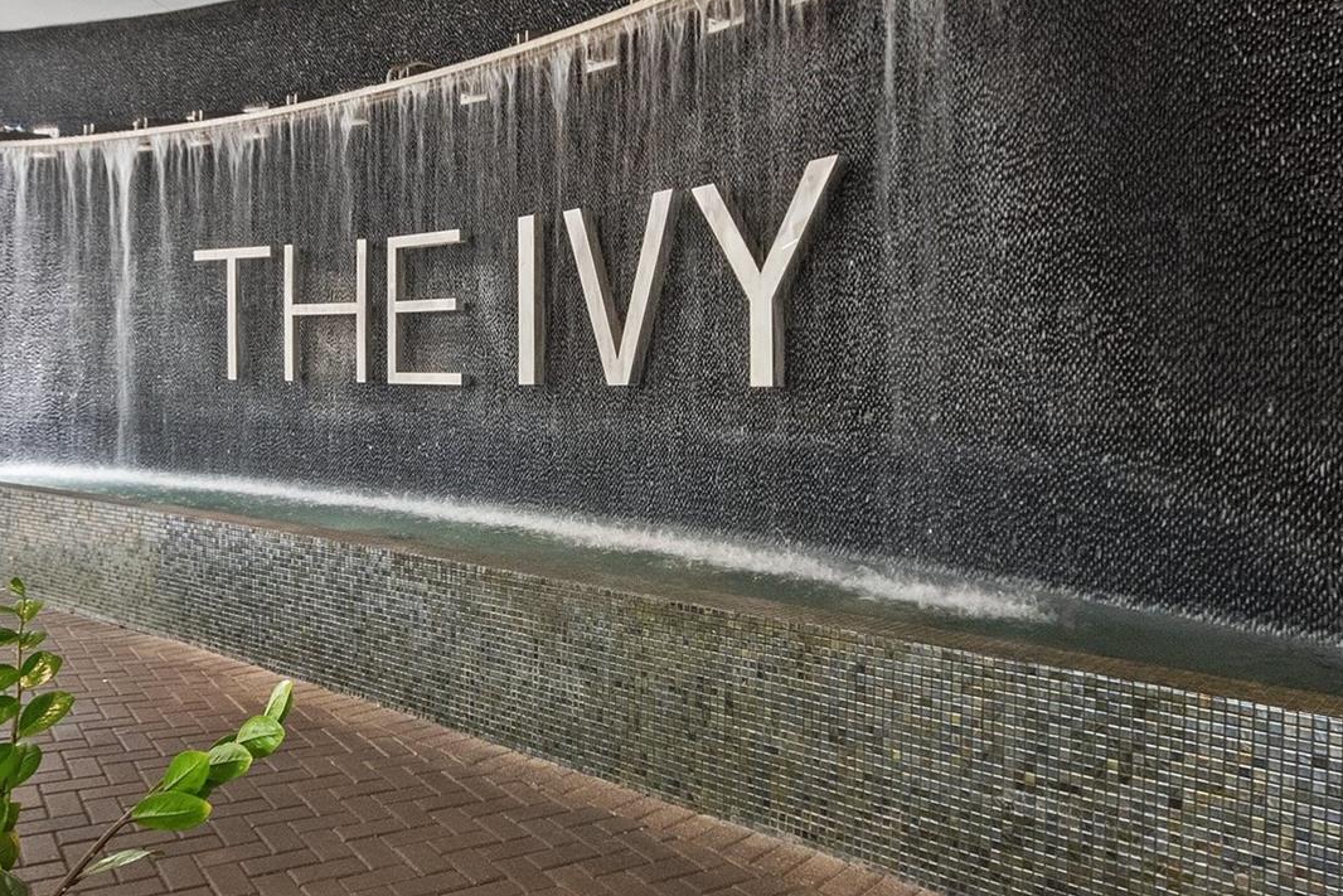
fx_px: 1007
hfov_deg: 66.3
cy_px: 420
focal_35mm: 27
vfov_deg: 47.9
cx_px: 501
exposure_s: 1/20
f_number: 8
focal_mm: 12
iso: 7200
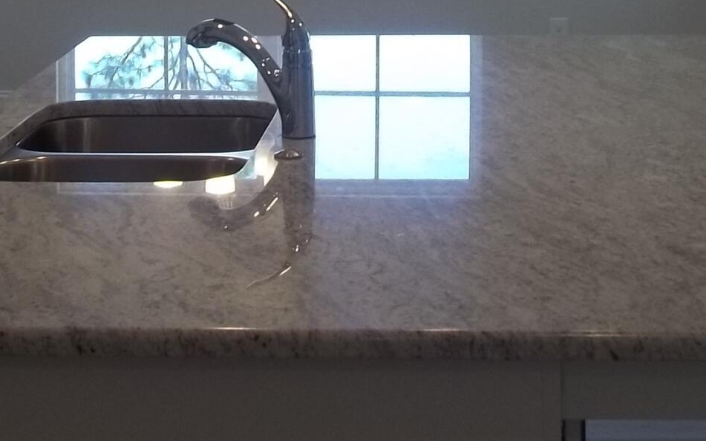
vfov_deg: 11.8
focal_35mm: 107
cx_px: 336
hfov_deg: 19.5
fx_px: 2058
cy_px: -152
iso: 64
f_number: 2.9
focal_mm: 5.7
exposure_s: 1/60
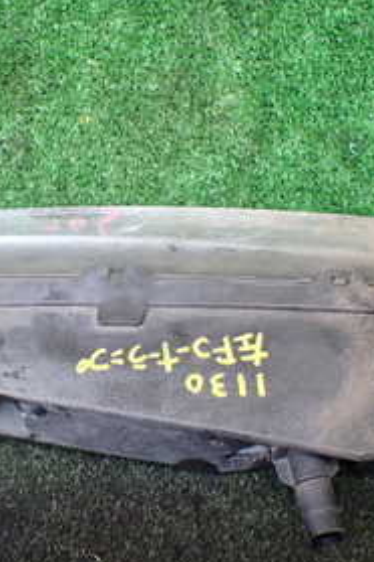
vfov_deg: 30.1
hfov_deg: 20.1
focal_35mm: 67
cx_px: 70
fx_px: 1044
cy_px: 270
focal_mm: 5.4
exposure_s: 1/125
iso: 200
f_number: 2.3
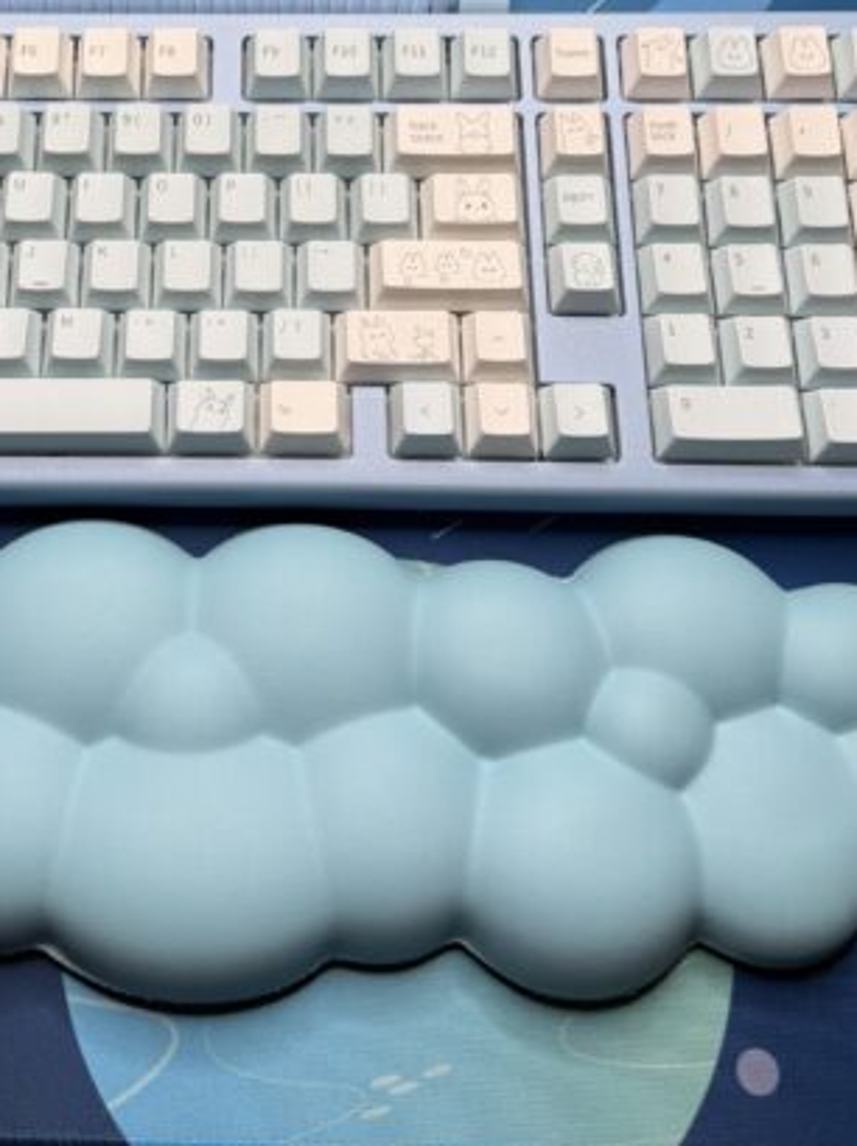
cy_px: 179
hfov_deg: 30.4
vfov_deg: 38.5
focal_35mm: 47
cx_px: 227
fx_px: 1554
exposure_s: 1/138
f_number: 1.78
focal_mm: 6.76
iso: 50
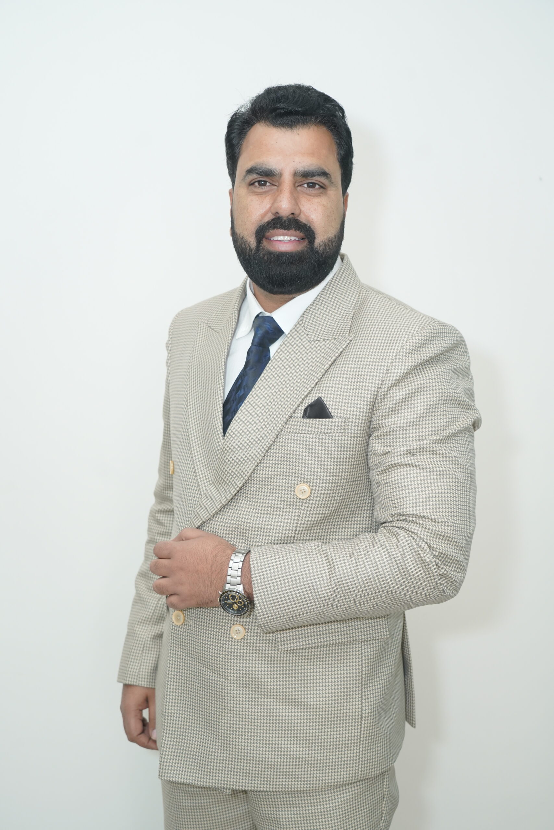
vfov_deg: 41.1
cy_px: 415
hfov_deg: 28.1
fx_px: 1108
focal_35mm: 48
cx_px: 277
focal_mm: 48
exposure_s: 1/125
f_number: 4
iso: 2000
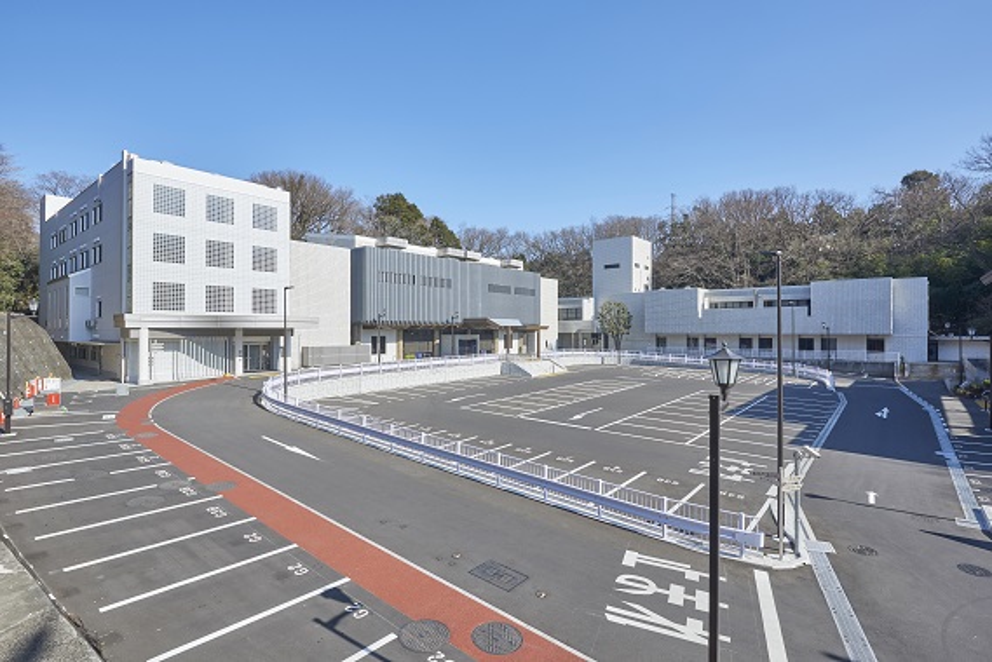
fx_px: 496
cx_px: 496
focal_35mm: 18
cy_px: 331
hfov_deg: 90.0
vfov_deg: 67.4
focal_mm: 18
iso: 100
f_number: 16
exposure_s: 1/50
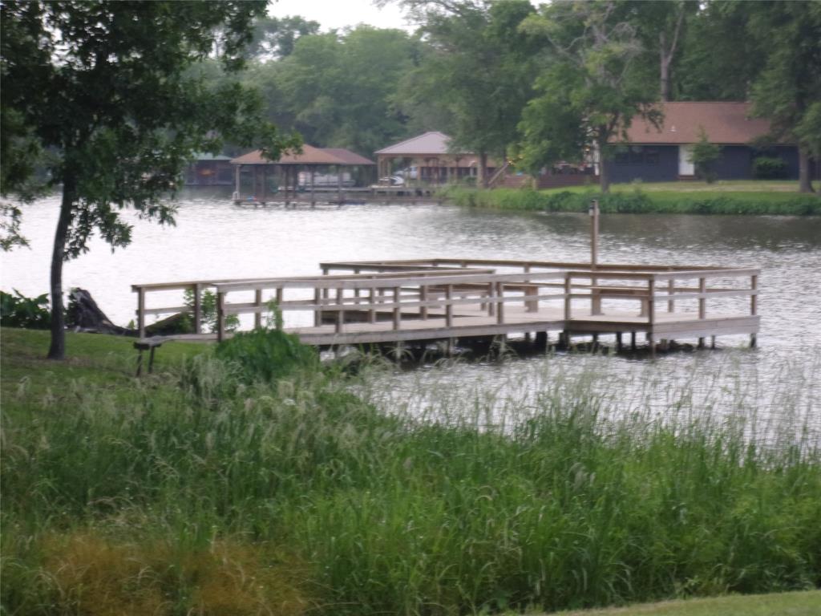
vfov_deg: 11.1
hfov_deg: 14.8
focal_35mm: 133
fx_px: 3154
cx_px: 410
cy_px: 308
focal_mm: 23.8
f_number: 5.5
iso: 80
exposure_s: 1/40
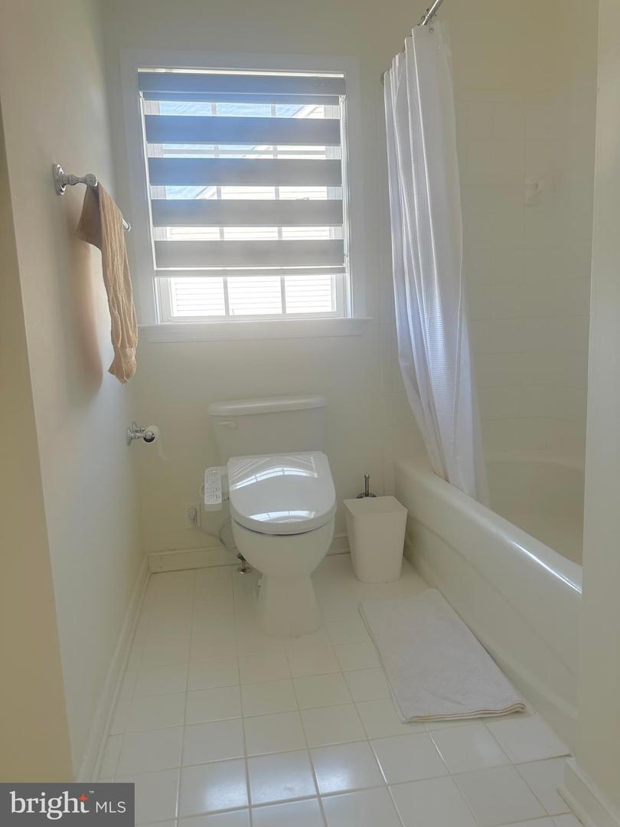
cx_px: 310
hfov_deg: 56.8
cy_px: 414
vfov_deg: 71.6
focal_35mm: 24
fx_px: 573
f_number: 1.78
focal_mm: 6.86
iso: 100
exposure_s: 1/145
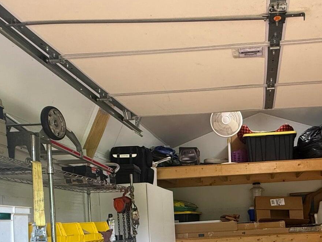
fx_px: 316
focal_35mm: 34
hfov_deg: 51.3
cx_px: 247
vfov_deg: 38.3
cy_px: 228
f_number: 2.2
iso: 250
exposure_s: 1/99
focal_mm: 2.22
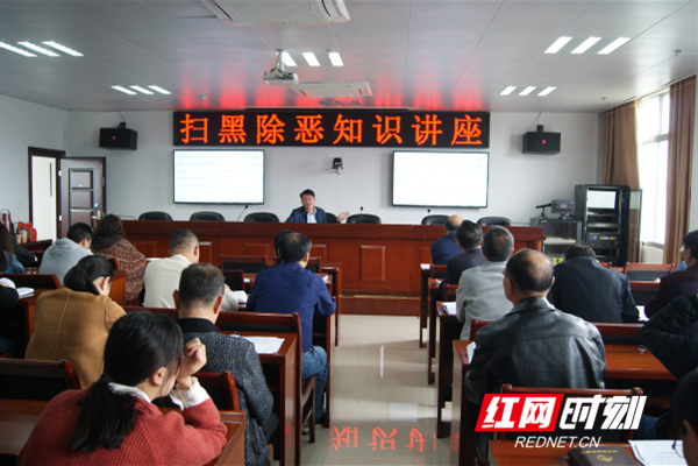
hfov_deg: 57.2
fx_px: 640
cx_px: 349
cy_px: 233
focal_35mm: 33
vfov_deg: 40.0
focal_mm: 22
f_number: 4
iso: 320
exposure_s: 1/40
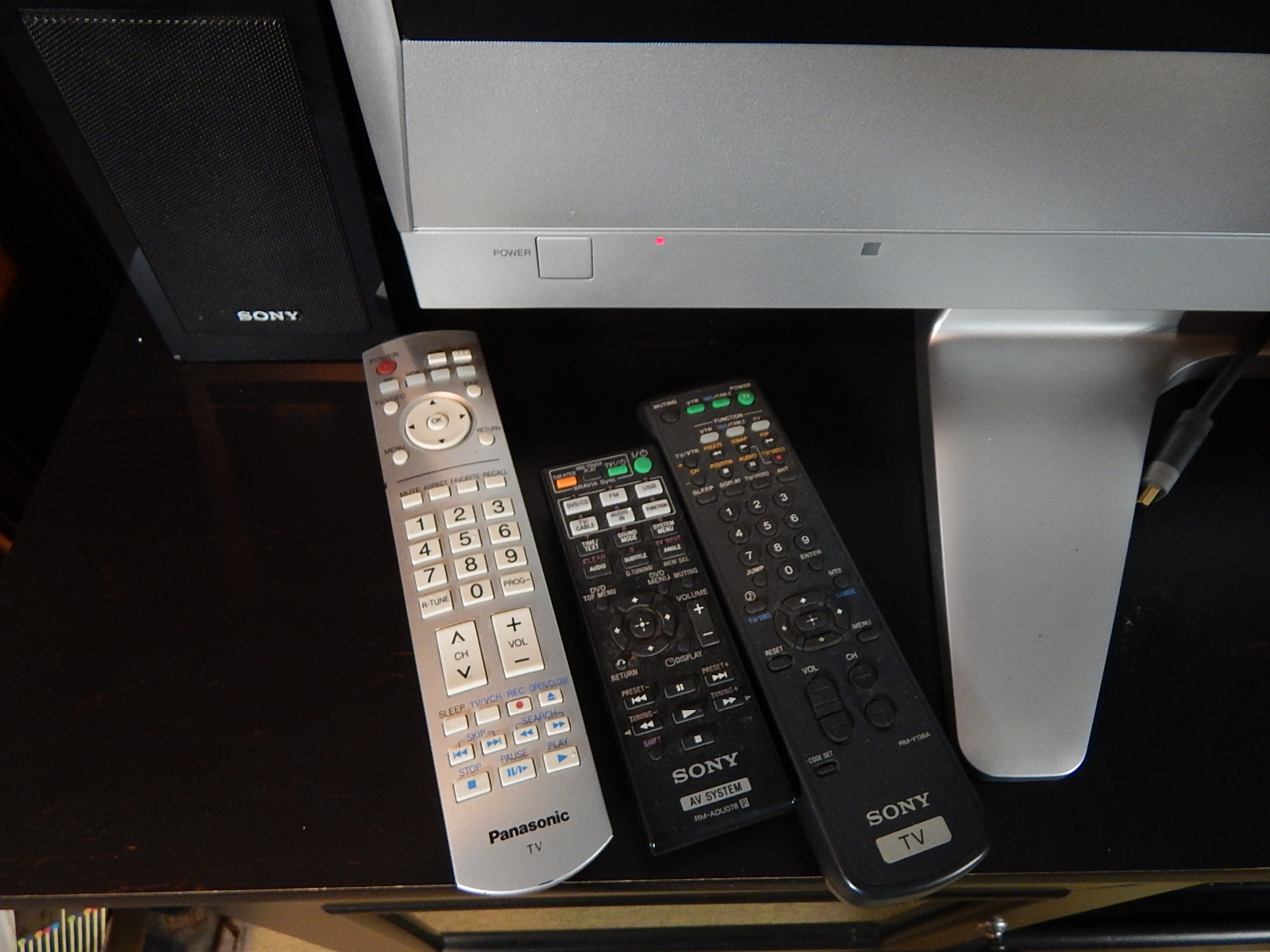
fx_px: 807
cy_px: 476
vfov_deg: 61.1
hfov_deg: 76.4
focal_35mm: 22
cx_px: 635
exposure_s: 1/30
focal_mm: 4
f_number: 3
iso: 400
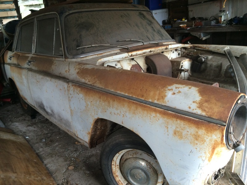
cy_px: 92
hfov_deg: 61.7
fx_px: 207
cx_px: 124
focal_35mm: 29
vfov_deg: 48.2
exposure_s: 1/33
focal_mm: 4.15
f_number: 2.2
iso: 125
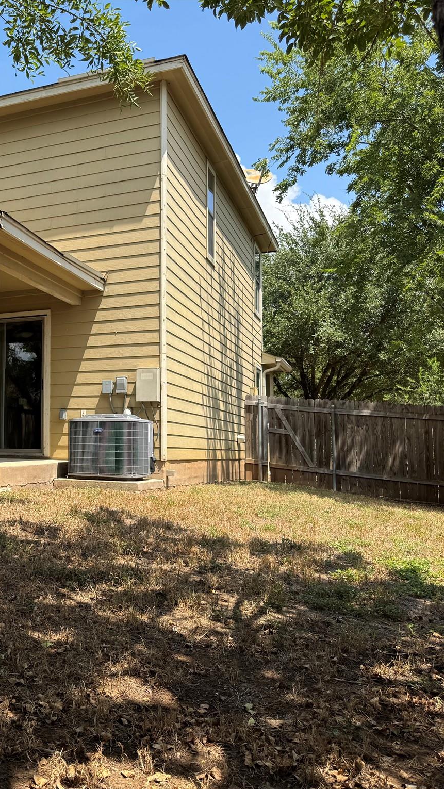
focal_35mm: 35
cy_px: 395
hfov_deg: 30.7
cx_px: -26
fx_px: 732
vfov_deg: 56.6
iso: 80
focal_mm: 6.76
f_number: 1.78
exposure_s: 1/2506
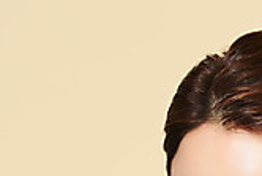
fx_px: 2768
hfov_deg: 5.4
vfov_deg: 3.6
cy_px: 300
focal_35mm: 380
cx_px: 244
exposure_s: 1/125
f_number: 16
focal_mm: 105
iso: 64
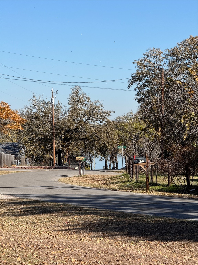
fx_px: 915
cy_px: 132
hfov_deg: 12.3
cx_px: 99
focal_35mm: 120
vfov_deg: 16.4
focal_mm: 15.66
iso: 50
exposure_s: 1/1546
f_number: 2.8
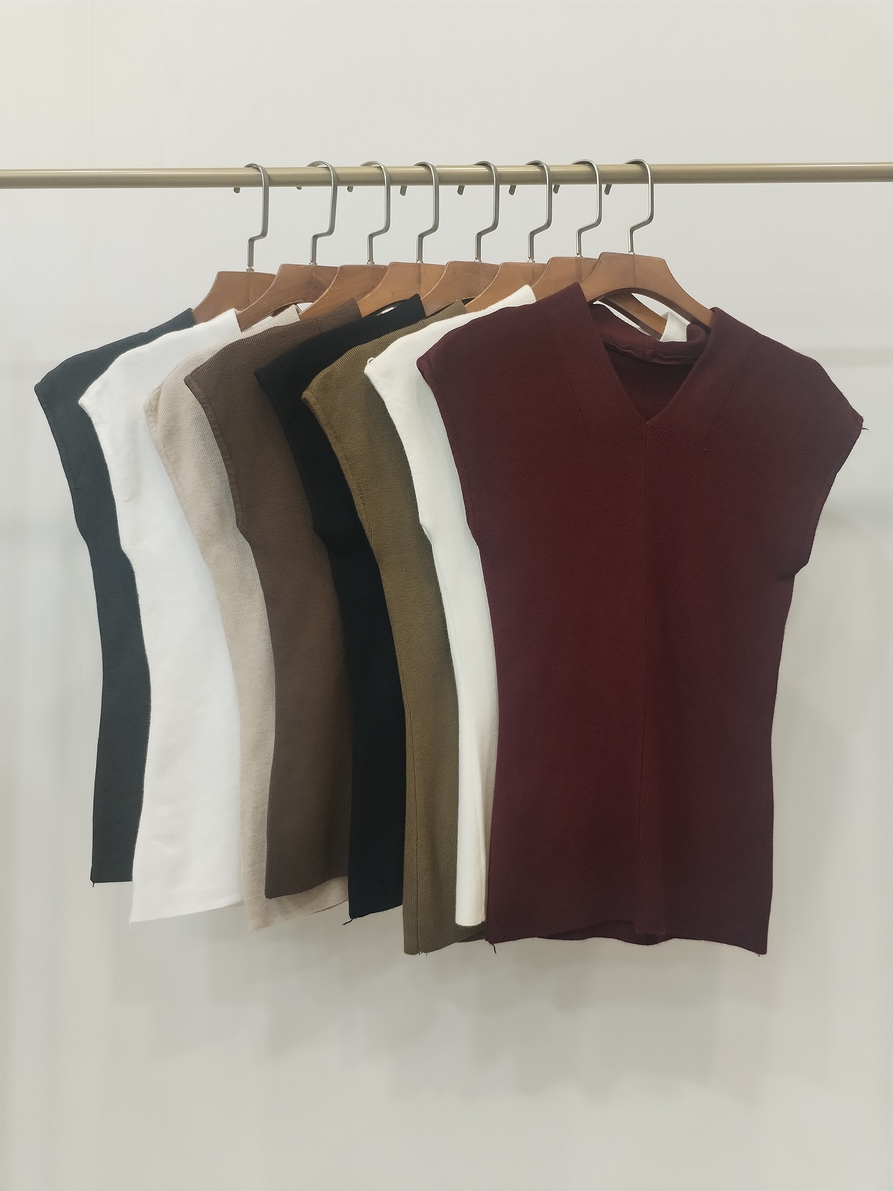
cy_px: 596
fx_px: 997
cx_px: 446
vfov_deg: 61.7
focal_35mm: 29
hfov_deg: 48.2
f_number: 1.8
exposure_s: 1/60
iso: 500
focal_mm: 4.75
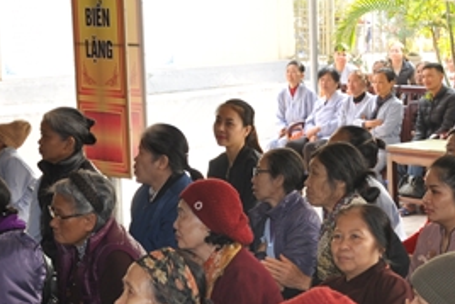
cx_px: 346
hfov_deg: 16.0
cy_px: 214
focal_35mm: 127
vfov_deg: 10.8
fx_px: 1609
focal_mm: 35
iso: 200
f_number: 4.5
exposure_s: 1/60
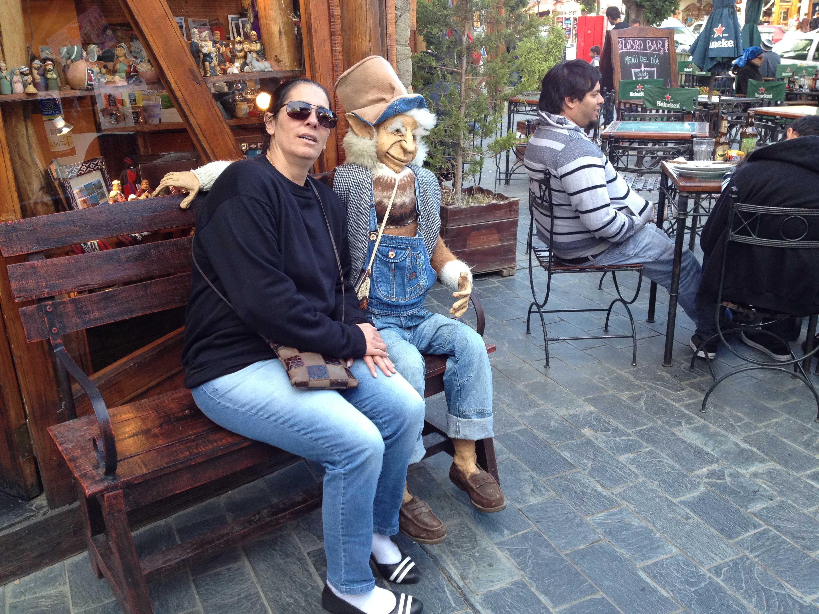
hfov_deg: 52.6
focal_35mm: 35
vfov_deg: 40.7
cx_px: 410
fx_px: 828
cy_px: 307
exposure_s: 1/120
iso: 100
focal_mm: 4.28
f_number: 2.4
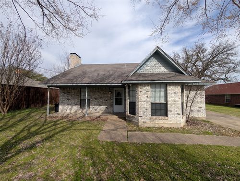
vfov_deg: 94.7
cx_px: 120
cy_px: 90
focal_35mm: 12
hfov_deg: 110.4
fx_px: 83
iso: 55
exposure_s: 1/3077
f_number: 1.7
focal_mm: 2.02
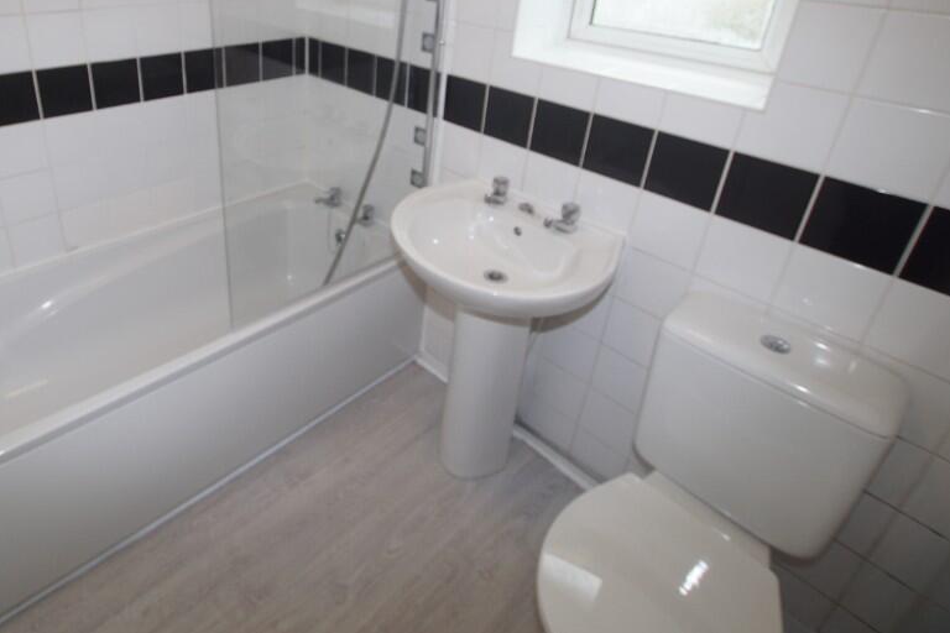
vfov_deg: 60.5
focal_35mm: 20
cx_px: 335
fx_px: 528
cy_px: 213
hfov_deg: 81.8
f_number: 4
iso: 200
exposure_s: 1/60
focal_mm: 10
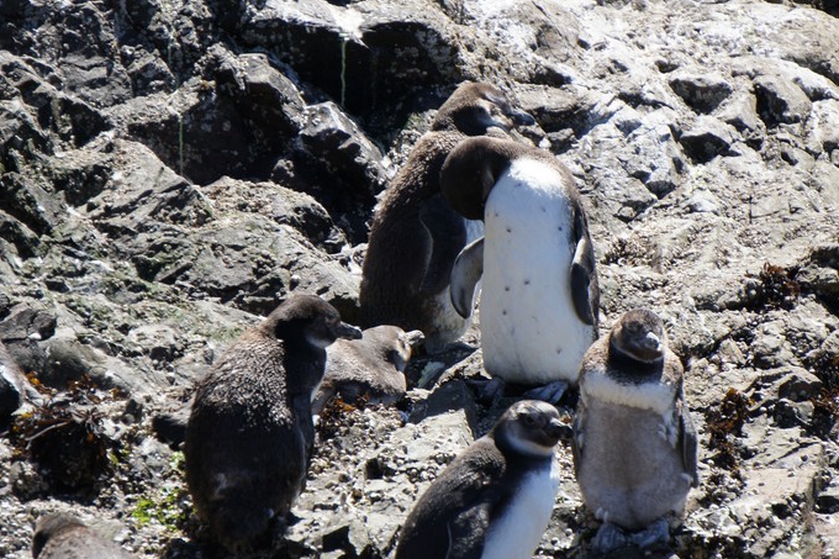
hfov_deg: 4.1
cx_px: 473
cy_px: 279
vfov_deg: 2.7
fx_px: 11673
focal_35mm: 501
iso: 200
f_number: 6.3
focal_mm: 210
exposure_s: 1/400
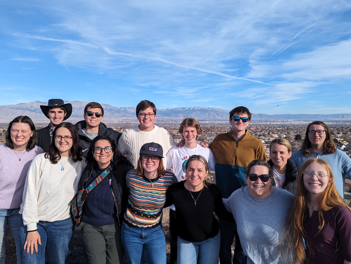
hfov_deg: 63.4
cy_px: 142
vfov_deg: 49.8
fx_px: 284
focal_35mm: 28
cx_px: 175
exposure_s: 1/1855
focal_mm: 6.81
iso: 46
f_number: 1.85
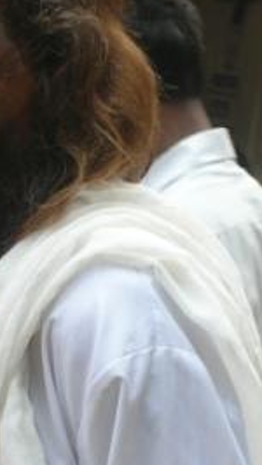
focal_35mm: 183
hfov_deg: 6.6
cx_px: 107
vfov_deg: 11.8
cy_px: 260
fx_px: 2256
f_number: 4.8
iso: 50
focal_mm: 16.7
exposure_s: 1/84.2
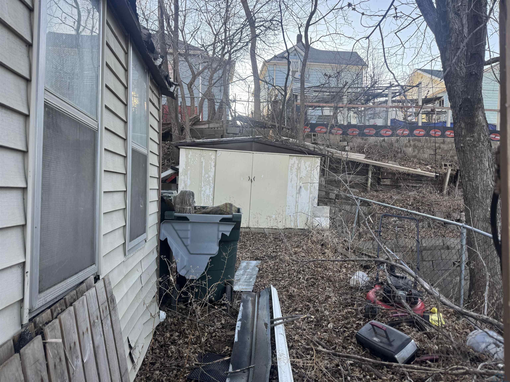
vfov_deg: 56.8
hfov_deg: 71.6
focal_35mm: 24
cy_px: 191
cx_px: 255
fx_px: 354
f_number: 1.78
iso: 64
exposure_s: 1/252
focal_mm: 6.76
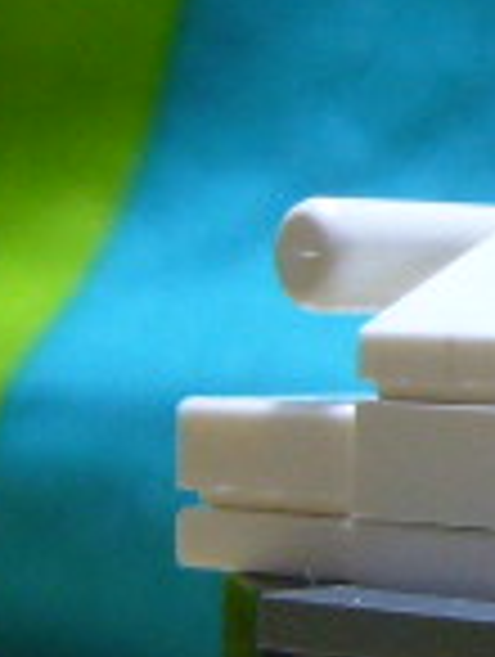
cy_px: 333
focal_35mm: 175
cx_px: 1156
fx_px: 3327
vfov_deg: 11.3
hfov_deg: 7.9
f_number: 2.8
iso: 100
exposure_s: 1/30
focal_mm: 4.7
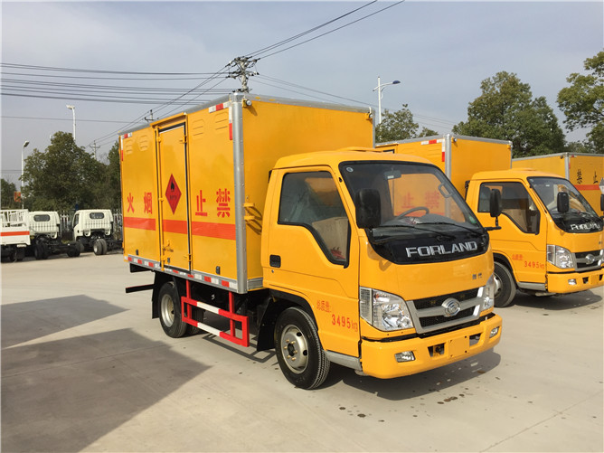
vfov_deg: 48.2
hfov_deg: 61.7
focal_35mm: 29
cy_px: 226
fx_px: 506
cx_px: 302
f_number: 2.2
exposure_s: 1/2326
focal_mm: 4.15
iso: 32
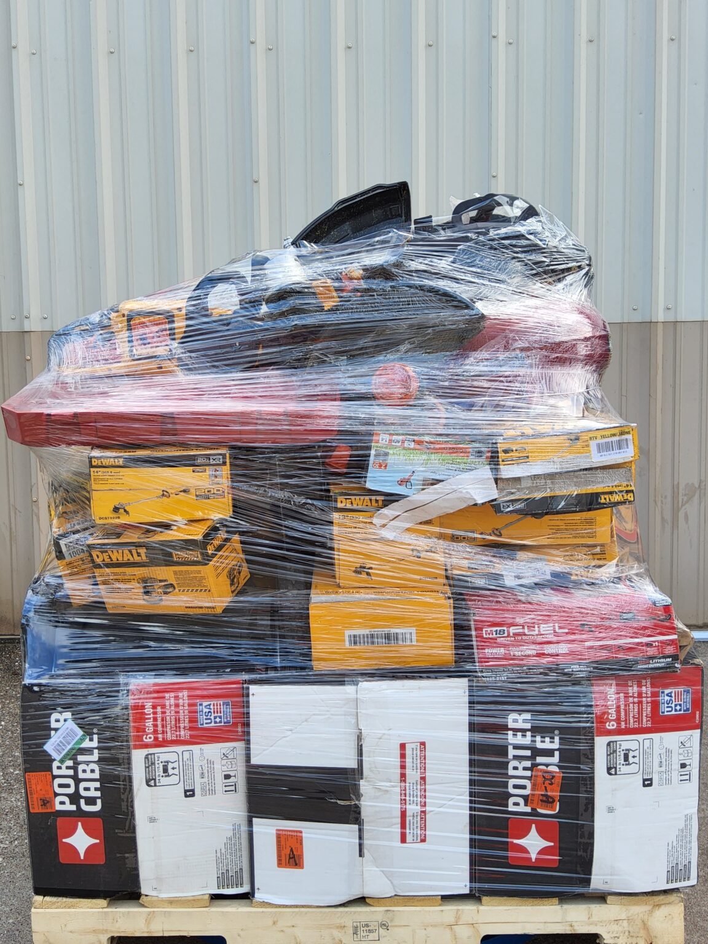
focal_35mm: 25
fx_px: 682
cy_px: 472
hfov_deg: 54.9
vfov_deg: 69.4
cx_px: 354
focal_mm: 3.08
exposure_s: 1/147
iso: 32
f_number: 2
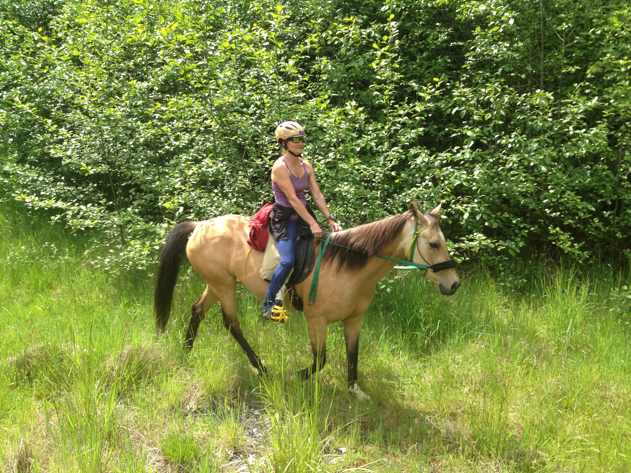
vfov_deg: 40.7
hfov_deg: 52.6
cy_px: 236
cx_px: 316
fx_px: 638
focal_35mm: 35
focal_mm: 4.28
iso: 50
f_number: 2.4
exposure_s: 1/516
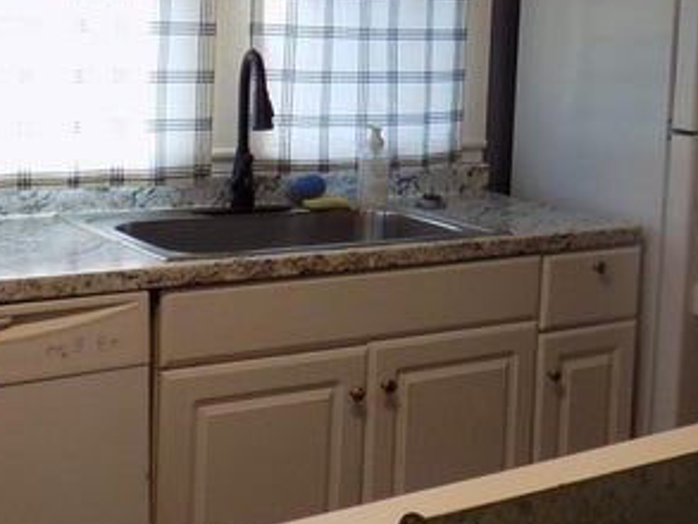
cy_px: 121
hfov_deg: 28.3
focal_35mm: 67
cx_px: 563
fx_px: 1352
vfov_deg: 21.7
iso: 80
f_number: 3.1
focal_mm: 4
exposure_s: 1/30
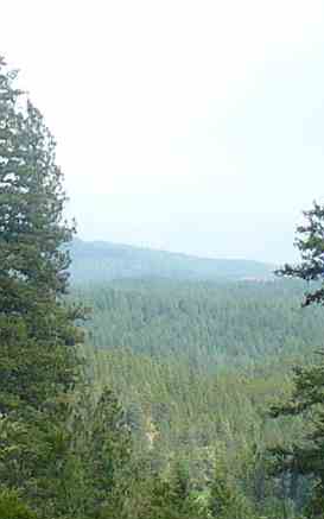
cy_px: 403
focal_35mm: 184
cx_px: 18
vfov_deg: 11.4
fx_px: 2600
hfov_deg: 7.1
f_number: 2.8
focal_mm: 6.1
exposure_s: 1/800
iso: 100
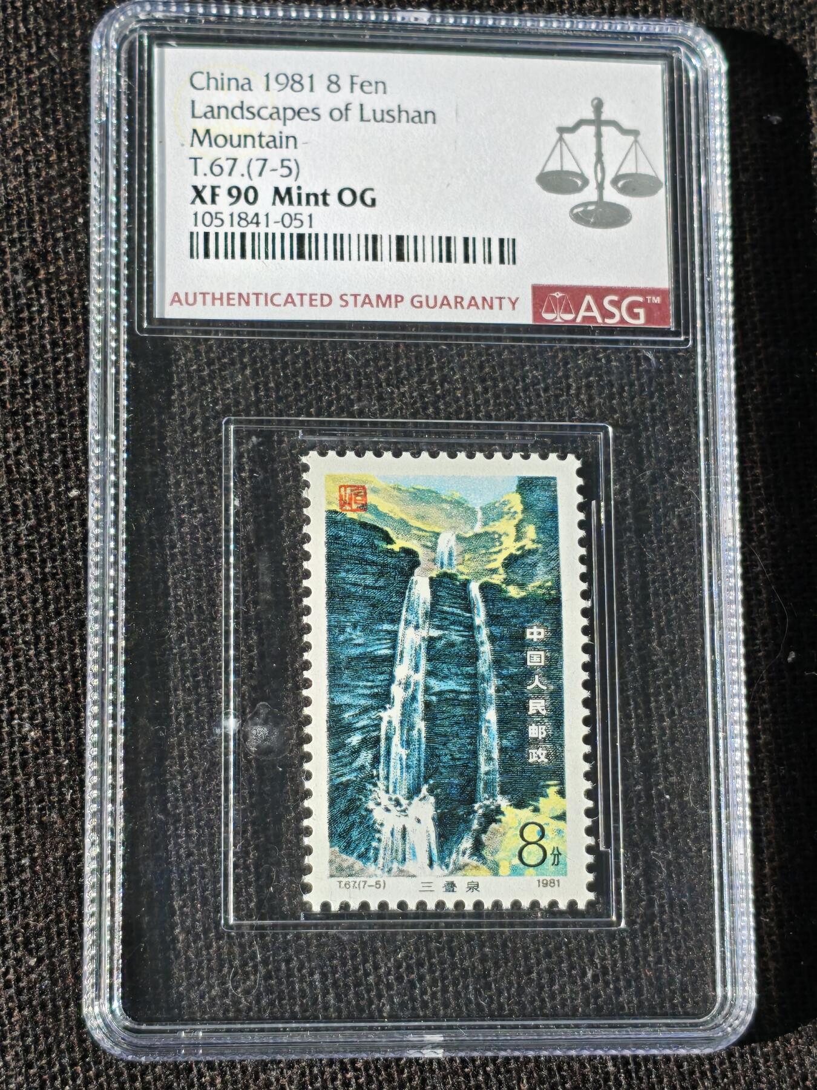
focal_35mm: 81
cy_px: 545
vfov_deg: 24.1
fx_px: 2549
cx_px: 408
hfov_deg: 18.2
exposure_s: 1/954
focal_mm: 4.94
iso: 50
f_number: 1.5
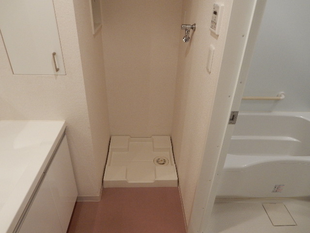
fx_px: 224
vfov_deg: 54.9
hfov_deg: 69.4
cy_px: 116
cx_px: 155
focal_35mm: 25
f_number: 3.7
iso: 280
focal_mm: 4.5
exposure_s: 1/30
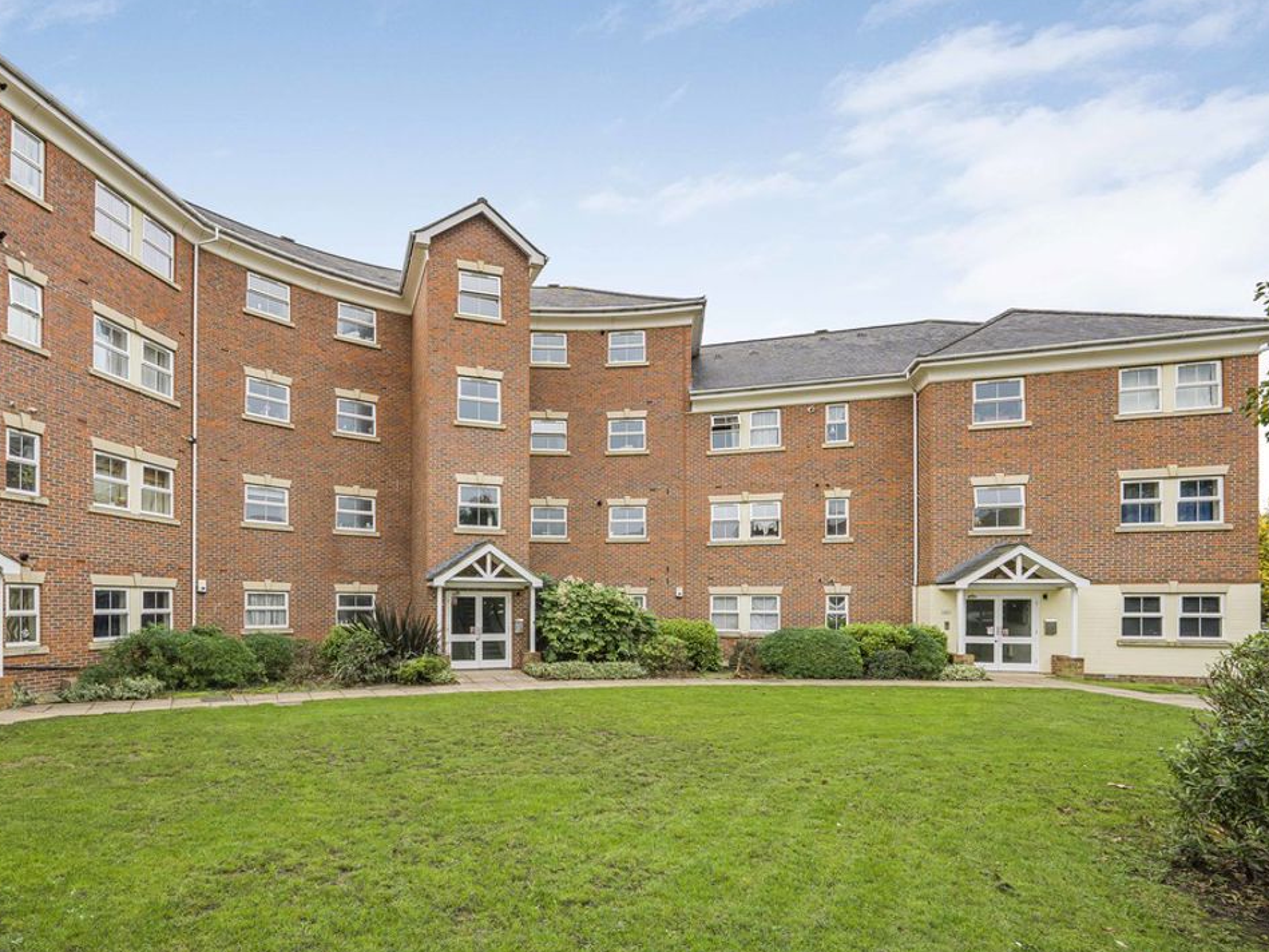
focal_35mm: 14
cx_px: 514
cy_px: 479
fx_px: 513
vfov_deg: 85.7
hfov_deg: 100.8
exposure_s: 1/125
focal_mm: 12
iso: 320
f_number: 9
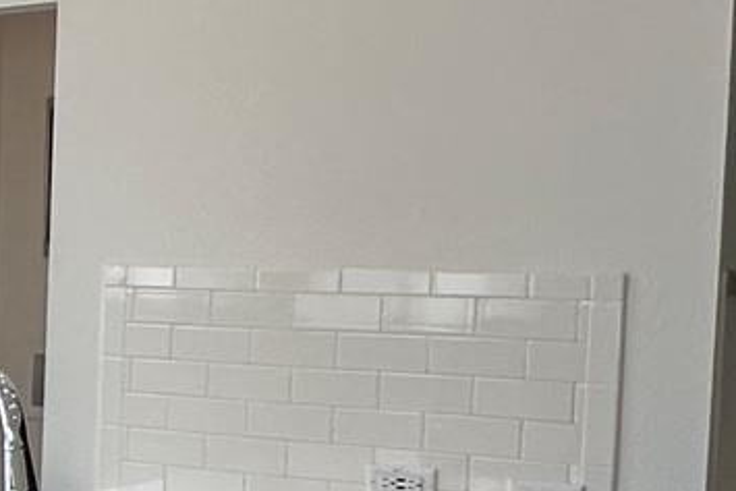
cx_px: -769
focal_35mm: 84
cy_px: 331
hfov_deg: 17.1
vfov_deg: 16.2
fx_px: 1718
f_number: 2.2
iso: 40
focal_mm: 2.22
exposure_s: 1/237
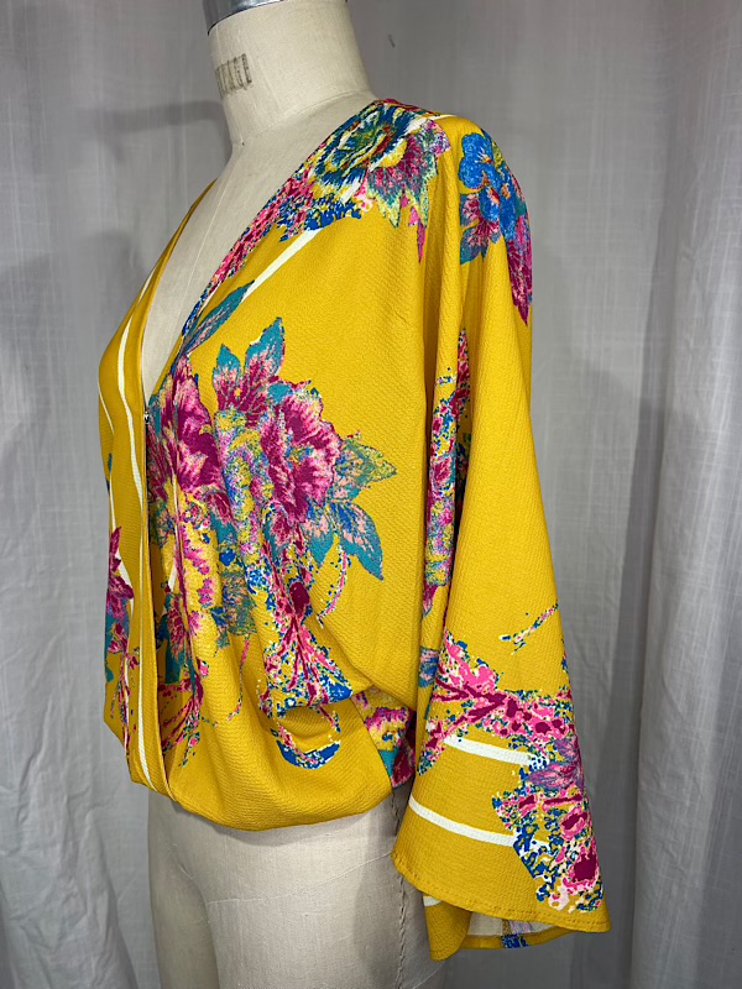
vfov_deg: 69.4
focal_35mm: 25
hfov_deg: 54.9
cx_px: 371
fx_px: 715
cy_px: 494
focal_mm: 5.1
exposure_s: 1/315
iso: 32
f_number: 1.6
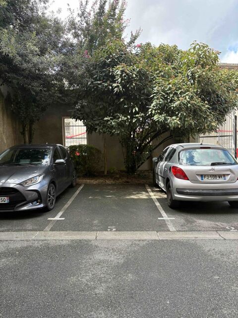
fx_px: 238
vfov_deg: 67.3
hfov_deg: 53.1
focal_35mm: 26
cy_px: 159
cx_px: 119
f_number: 1.6
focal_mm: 5.96
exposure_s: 1/338
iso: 64
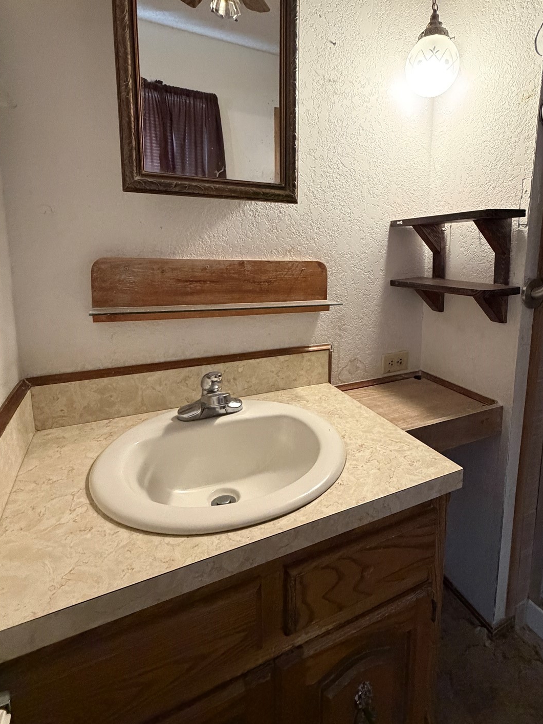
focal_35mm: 19
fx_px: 397
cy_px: 311
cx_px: 320
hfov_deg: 68.1
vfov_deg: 84.2
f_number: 2.2
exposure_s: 1/60
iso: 640
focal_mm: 2.22
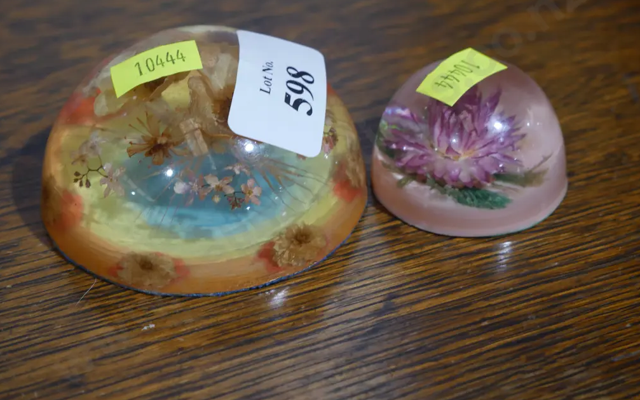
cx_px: 318
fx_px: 1204
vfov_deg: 18.9
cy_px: 183
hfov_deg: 29.8
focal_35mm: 69
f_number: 5.4
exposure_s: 1/80
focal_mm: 32
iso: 800
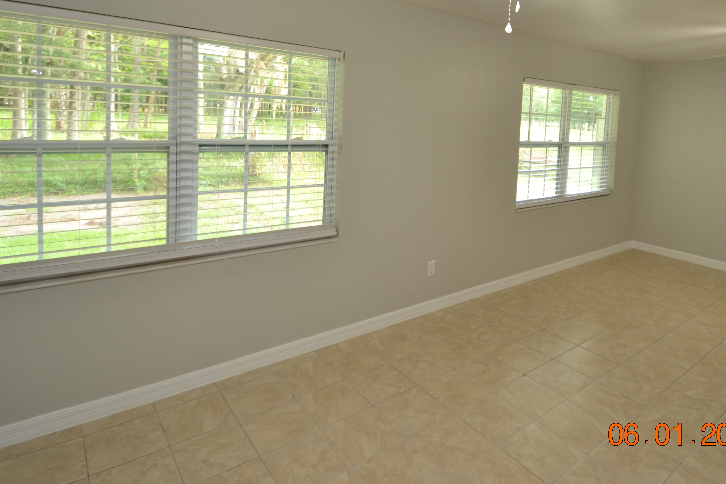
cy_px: 148
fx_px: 423
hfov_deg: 80.0
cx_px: 443
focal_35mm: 21
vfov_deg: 57.7
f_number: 5
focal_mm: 10
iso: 400
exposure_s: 1/100
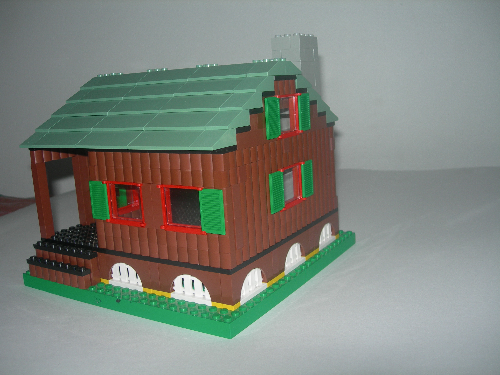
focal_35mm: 38
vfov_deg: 37.7
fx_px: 549
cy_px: 188
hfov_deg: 49.0
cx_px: 250
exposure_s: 1/60.1
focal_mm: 7.8
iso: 50
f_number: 2.8
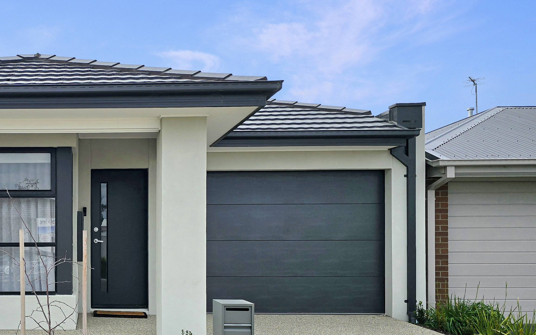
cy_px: 257
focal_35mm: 42
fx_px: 613
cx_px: 75
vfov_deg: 30.0
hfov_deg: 43.9
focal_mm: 6.3
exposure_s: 1/796
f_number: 1.7
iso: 12
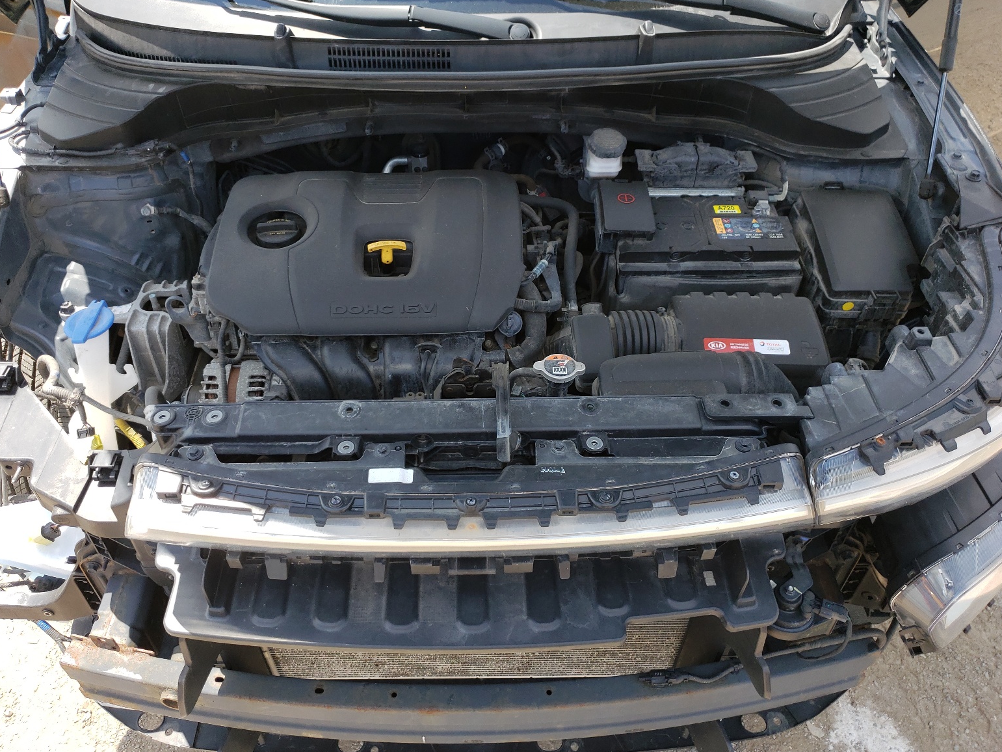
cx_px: 501
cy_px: 370
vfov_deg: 51.4
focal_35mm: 27
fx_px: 782
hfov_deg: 65.3
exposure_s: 1/833
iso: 50
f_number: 1.5
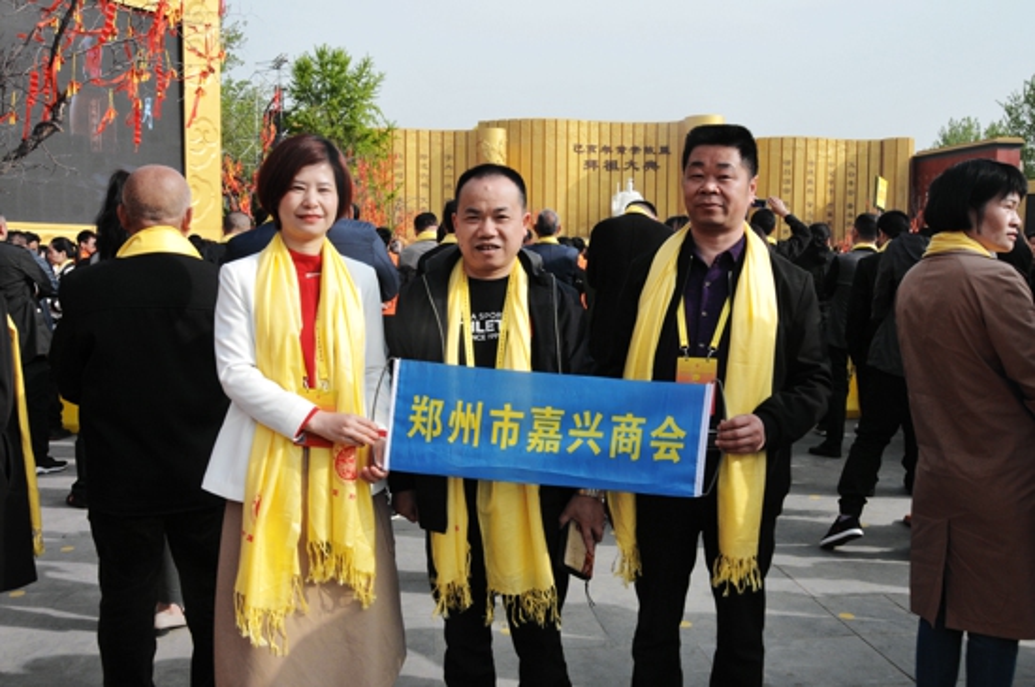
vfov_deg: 39.9
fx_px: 947
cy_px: 344
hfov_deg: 57.3
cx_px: 518
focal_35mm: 33
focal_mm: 22
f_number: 11
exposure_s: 1/500
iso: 640
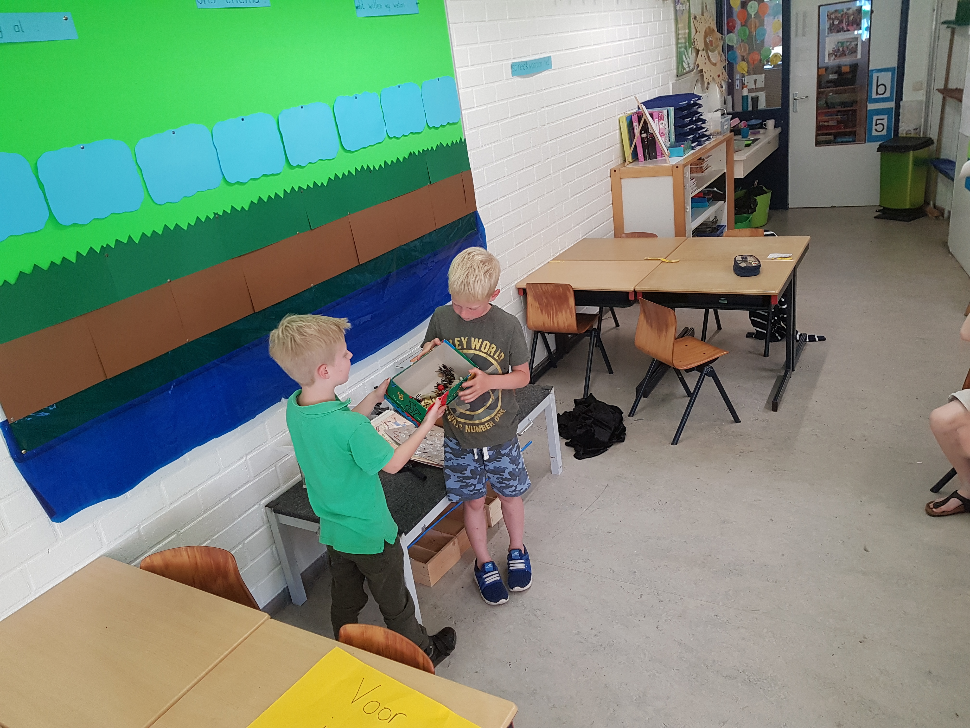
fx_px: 729
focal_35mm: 26
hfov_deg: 67.3
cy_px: 364
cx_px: 485
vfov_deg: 53.1
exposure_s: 1/50
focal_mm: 4.2
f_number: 1.7
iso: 160
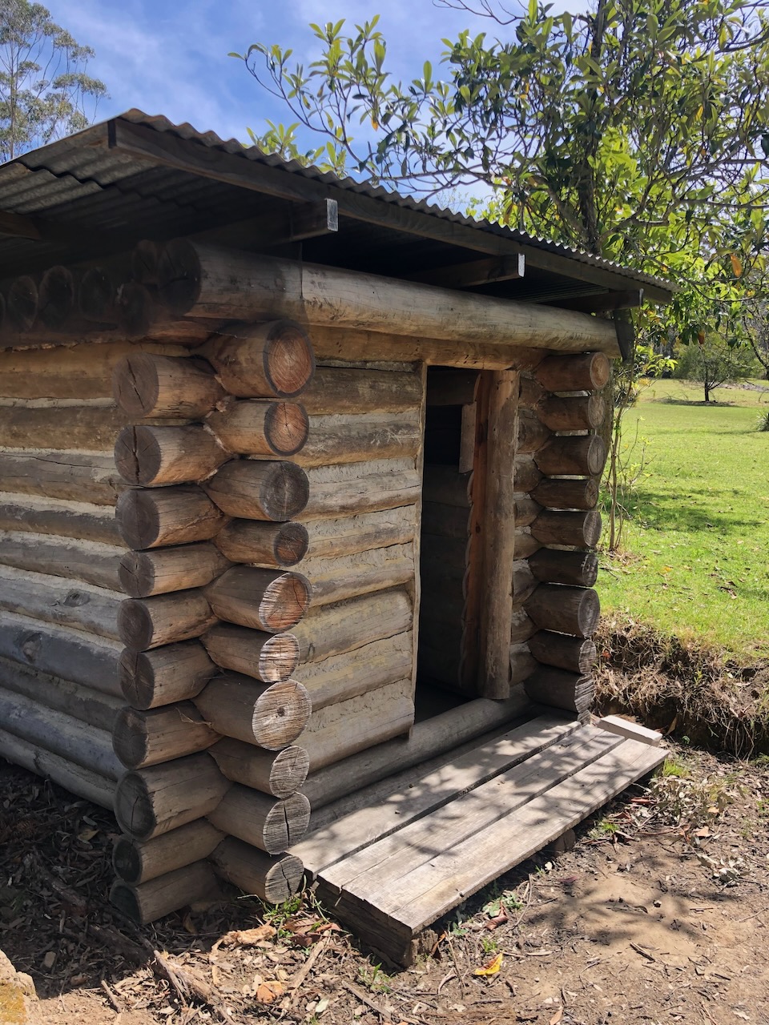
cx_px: 384
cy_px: 512
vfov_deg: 63.4
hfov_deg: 49.7
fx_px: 829
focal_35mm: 28
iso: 20
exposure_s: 1/592
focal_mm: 4
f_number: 1.8
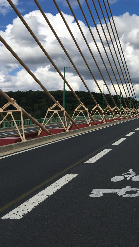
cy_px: 122
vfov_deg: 47.4
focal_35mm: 43
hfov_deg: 25.3
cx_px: 162
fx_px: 282
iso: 25
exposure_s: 1/3205
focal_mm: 4.15
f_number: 2.2
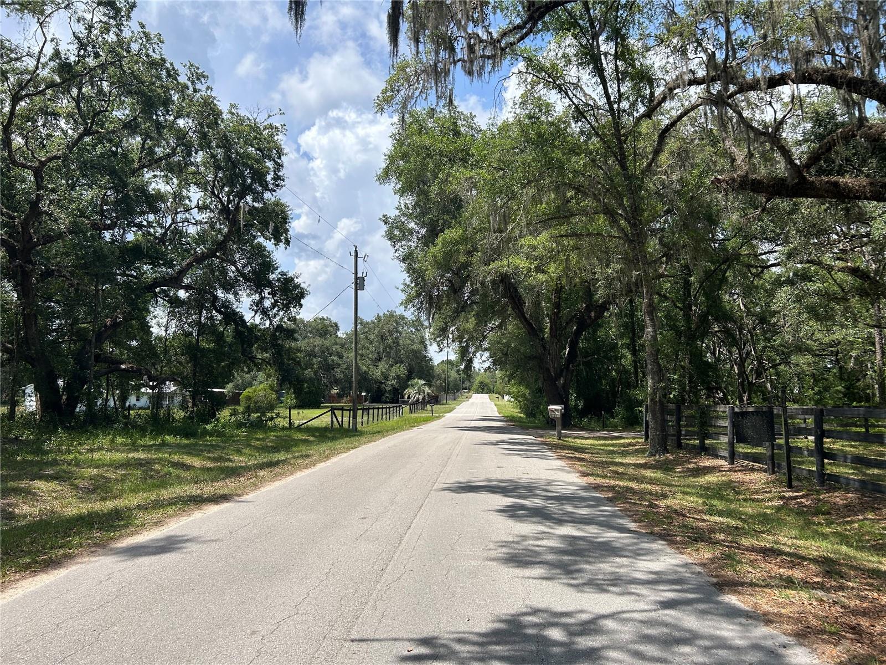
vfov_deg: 53.1
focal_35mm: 26
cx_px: 443
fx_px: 665
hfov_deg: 67.3
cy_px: 332
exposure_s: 1/3257
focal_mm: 5.7
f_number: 1.5
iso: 50
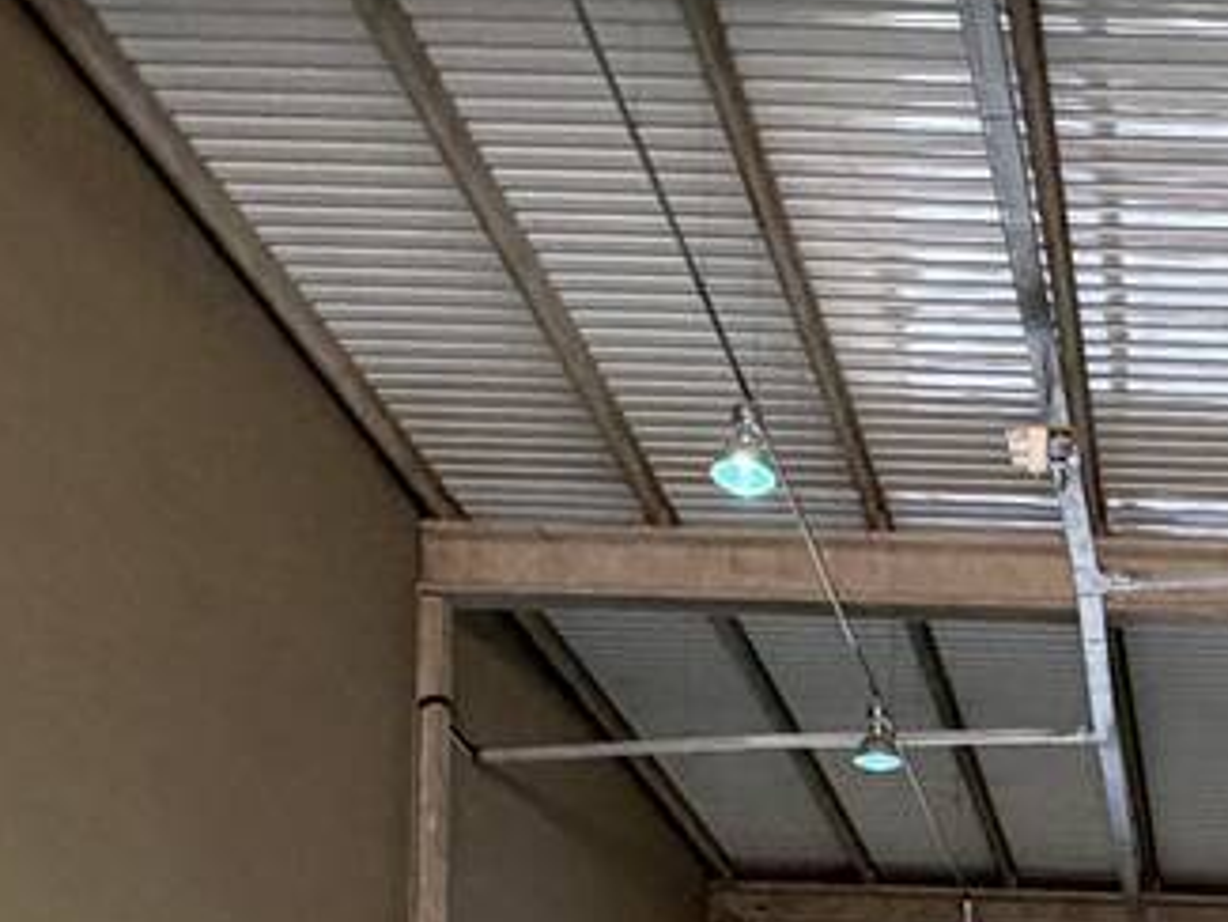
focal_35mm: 62
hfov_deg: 29.2
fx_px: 2200
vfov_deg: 20.4
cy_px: 1375
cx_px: 1228
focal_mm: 2.22
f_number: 2.2
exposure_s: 1/60
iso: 400
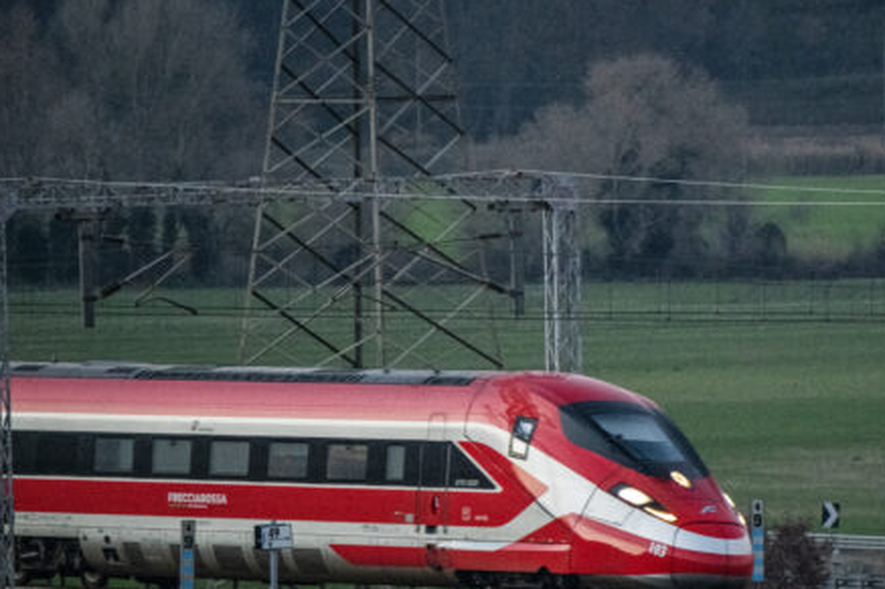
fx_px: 16857
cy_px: 496
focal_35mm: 686
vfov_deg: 2.0
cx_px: 589
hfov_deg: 3.0
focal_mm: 390
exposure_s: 1/640
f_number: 5.6
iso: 5000
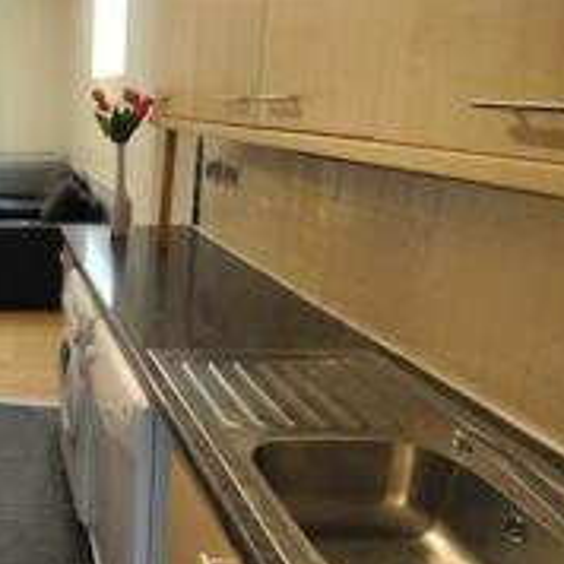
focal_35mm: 34
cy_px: 268
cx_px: -63
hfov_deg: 39.3
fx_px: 627
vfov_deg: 48.4
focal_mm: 10
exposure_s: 1/30
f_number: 3.5
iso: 360
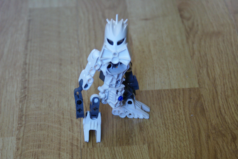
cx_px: 119
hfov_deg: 19.4
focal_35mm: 105
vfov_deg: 13.1
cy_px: 80
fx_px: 695
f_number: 5.6
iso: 400
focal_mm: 70
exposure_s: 1/15
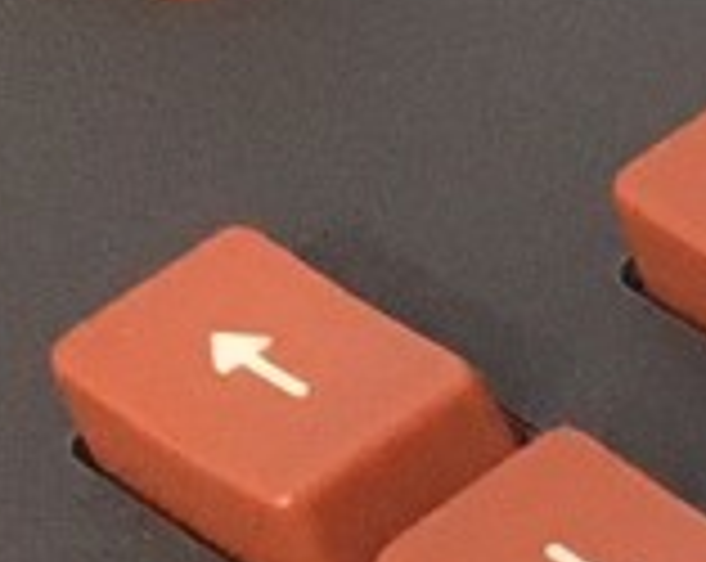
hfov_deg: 7.4
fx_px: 4526
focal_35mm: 217
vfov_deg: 6.6
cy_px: 1520
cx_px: 2410
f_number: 2.2
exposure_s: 1/15
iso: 200
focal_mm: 4.15
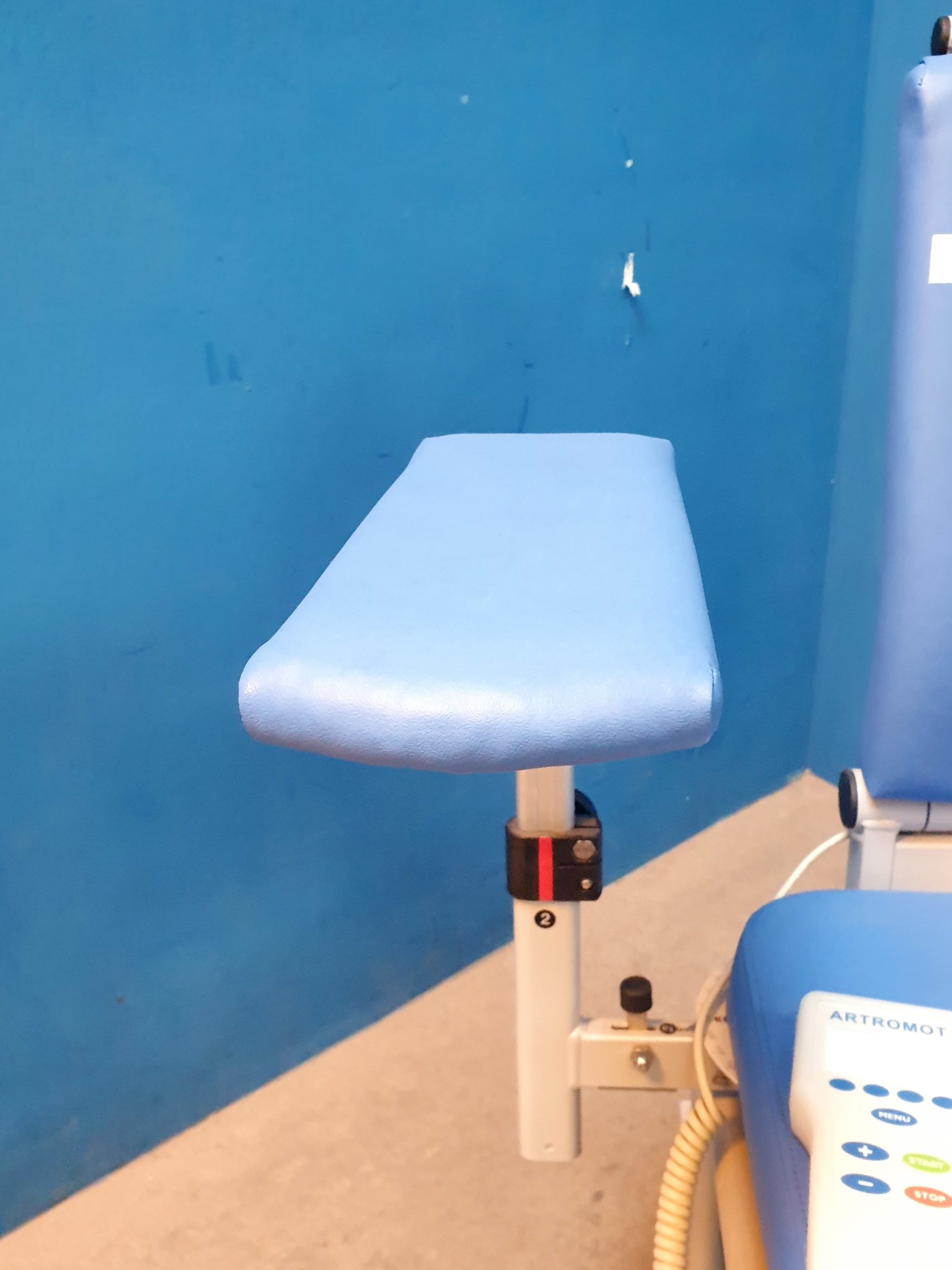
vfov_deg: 61.7
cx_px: 521
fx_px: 1063
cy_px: 635
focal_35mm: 29
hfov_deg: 48.2
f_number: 2.4
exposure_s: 1/50
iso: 640
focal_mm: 4.3
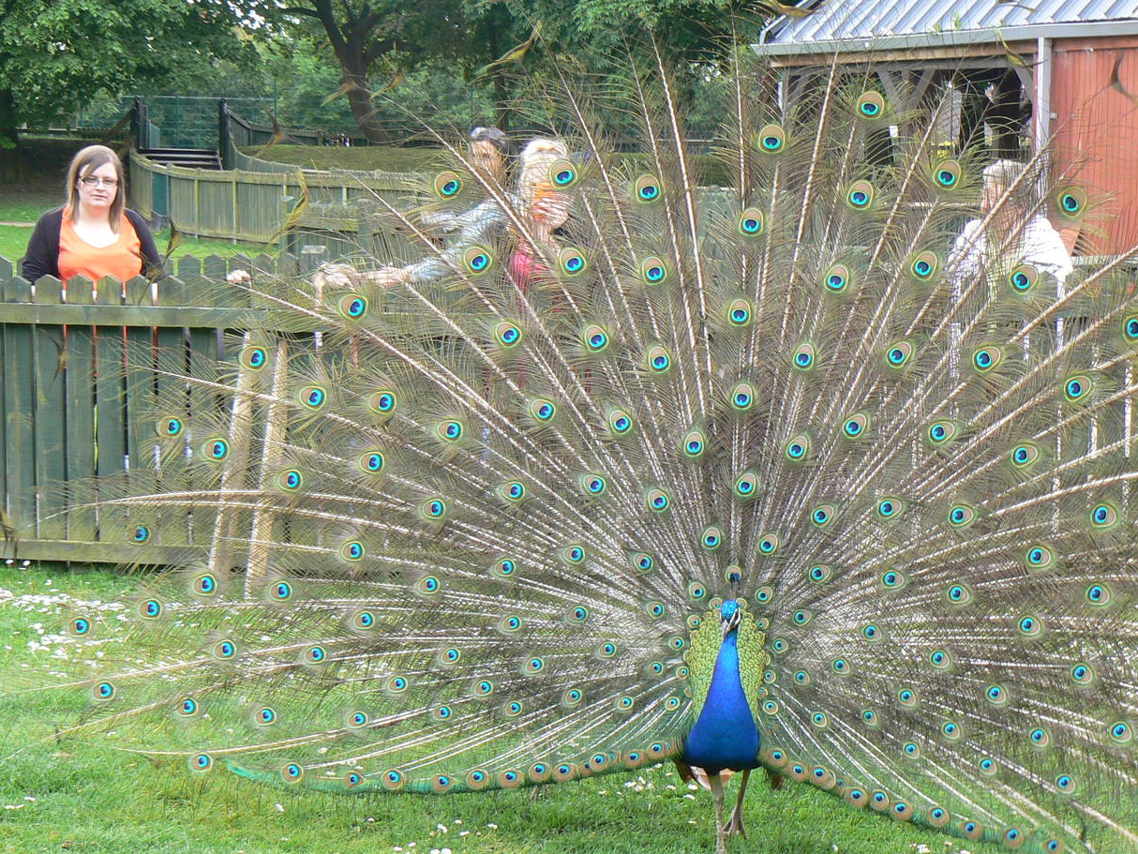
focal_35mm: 83
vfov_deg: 17.8
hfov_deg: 23.5
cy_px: 488
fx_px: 2729
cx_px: 722
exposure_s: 1/80
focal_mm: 10.5
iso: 80
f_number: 4
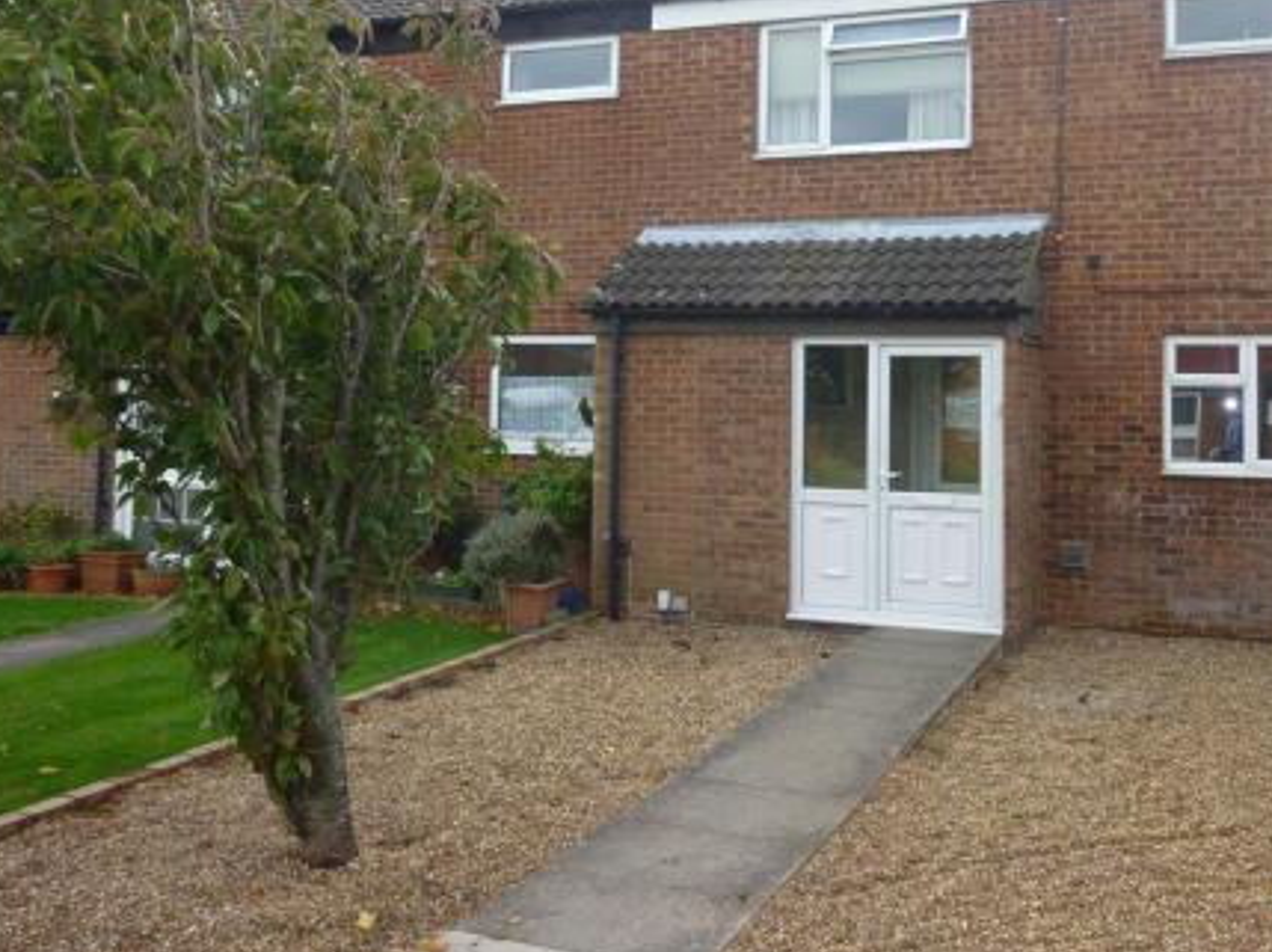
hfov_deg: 53.7
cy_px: 334
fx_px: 1248
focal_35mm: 34
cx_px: 749
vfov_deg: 41.3
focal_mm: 4.5
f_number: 3.3
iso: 100
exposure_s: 1/200
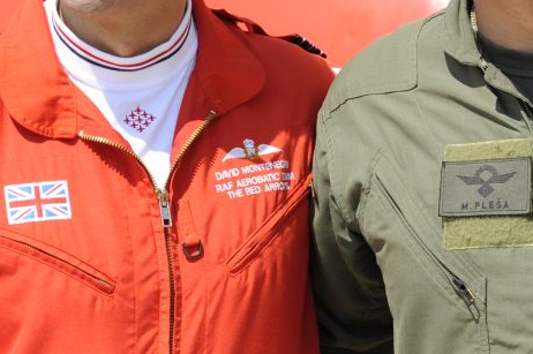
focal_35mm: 208
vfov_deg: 6.6
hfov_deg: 9.8
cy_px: 176
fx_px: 3076
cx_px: 538
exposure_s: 1/500
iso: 320
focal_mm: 60
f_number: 9
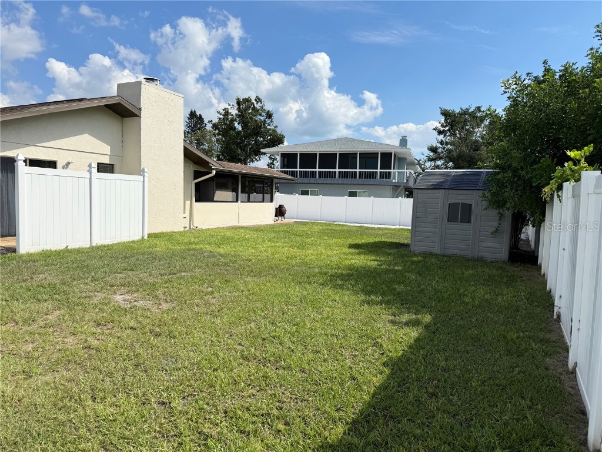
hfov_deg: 71.6
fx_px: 417
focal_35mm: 24
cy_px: 226
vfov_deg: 56.8
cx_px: 301
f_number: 1.78
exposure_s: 1/7092
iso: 80
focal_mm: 6.76
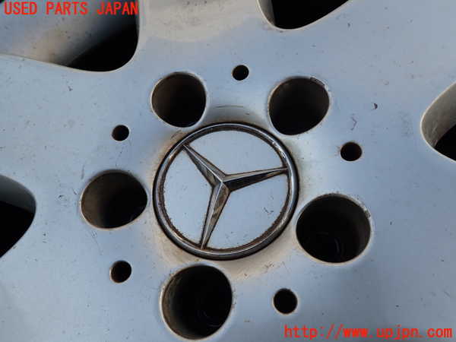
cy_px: 171
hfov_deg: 69.4
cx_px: 228
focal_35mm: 25
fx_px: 329
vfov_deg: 54.9
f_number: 2.8
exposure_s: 1/500
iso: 100
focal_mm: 4.5
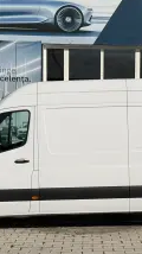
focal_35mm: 88
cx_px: 103
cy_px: 142
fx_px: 590
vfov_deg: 24.2
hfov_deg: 13.7
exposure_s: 1/20408
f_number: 1.78
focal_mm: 6.76
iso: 80
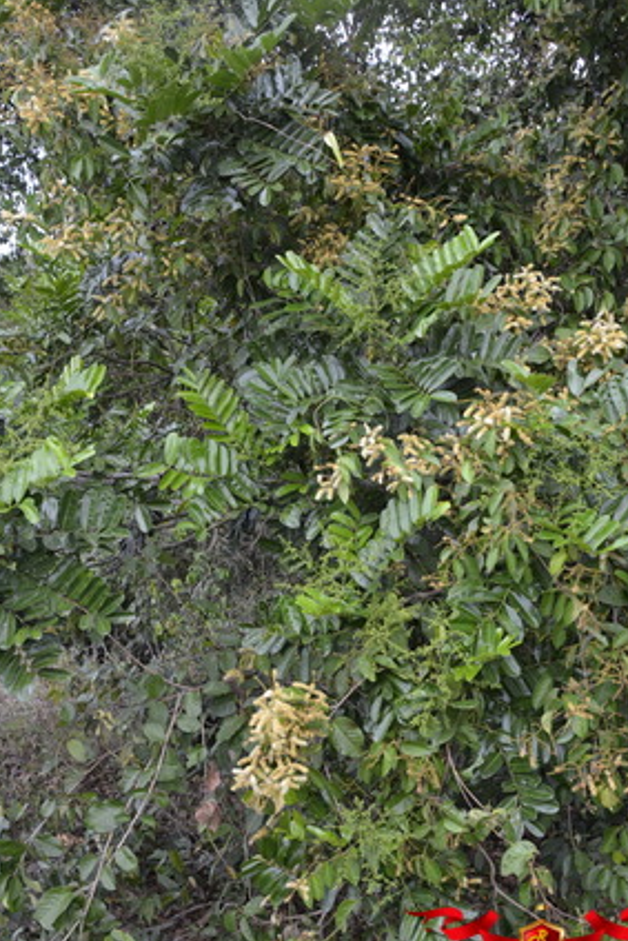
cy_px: 505
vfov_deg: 54.4
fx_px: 915
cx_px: 348
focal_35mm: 35
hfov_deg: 37.8
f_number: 5.6
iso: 250
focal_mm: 20
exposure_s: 1/125
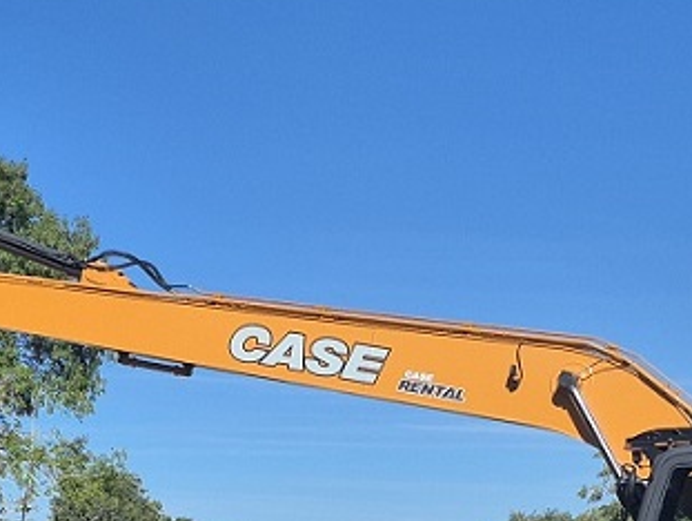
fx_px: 1921
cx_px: 158
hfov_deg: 20.2
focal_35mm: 96
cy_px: 696
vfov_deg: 14.7
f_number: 1.8
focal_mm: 5.4
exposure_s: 1/2012
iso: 25
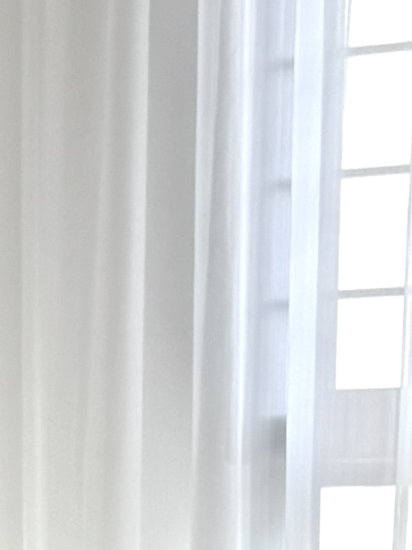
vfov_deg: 10.9
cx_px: -251
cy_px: 977
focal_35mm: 170
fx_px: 2699
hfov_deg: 8.5
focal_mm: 6.76
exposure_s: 1/271
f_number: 1.78
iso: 64
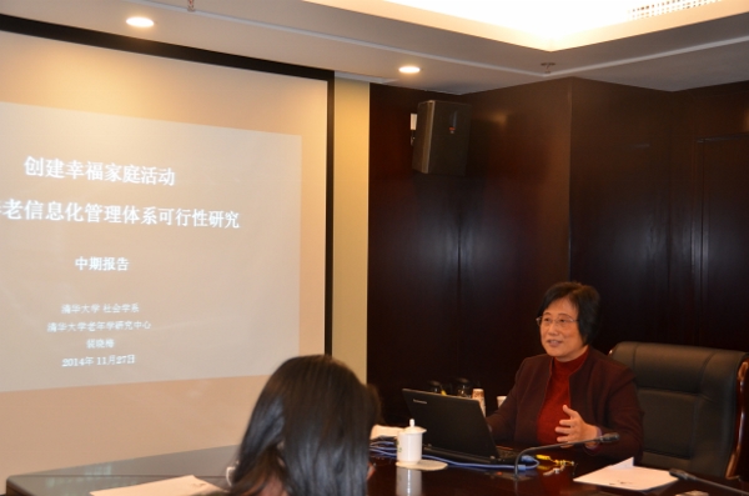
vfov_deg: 27.9
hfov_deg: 41.2
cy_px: 248
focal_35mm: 48
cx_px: 374
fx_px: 996
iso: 800
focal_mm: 32
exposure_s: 1/60
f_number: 4.2
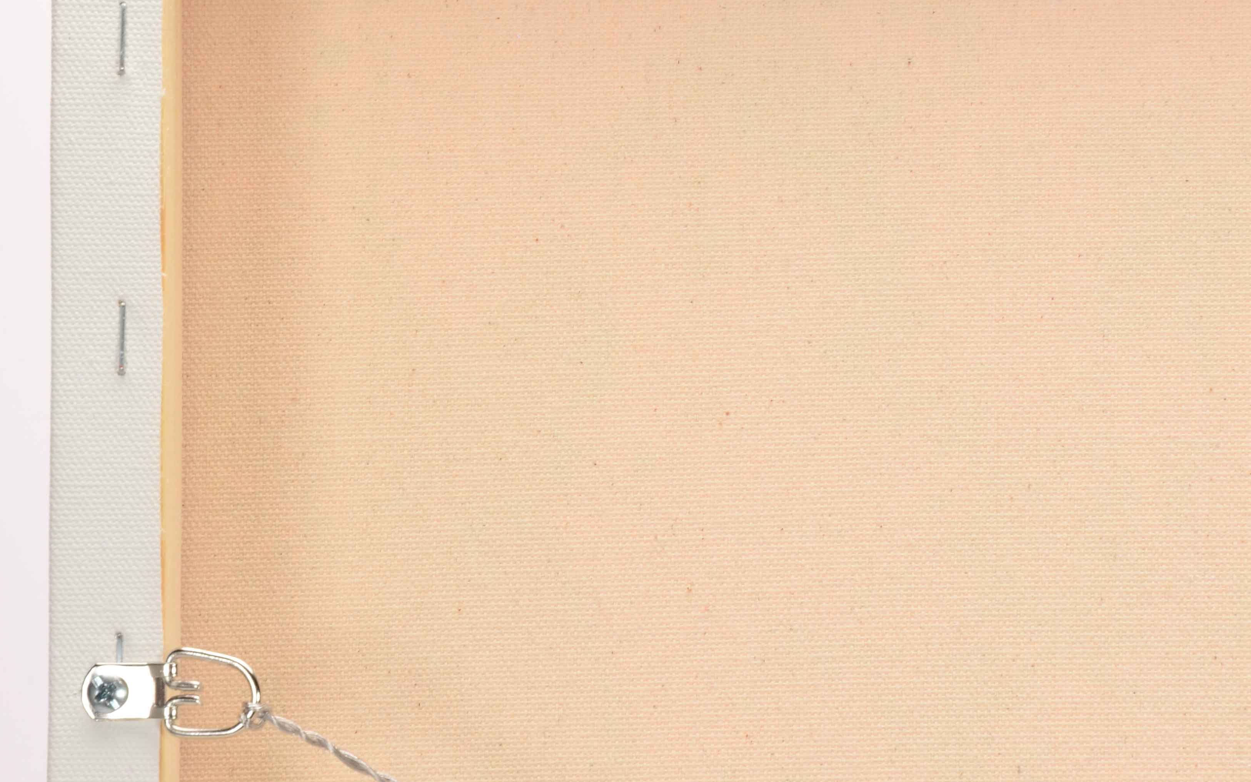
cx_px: 625
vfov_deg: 5.4
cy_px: 257
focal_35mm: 243
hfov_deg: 8.6
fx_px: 8276
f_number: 16
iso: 200
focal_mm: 105
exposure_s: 1/160
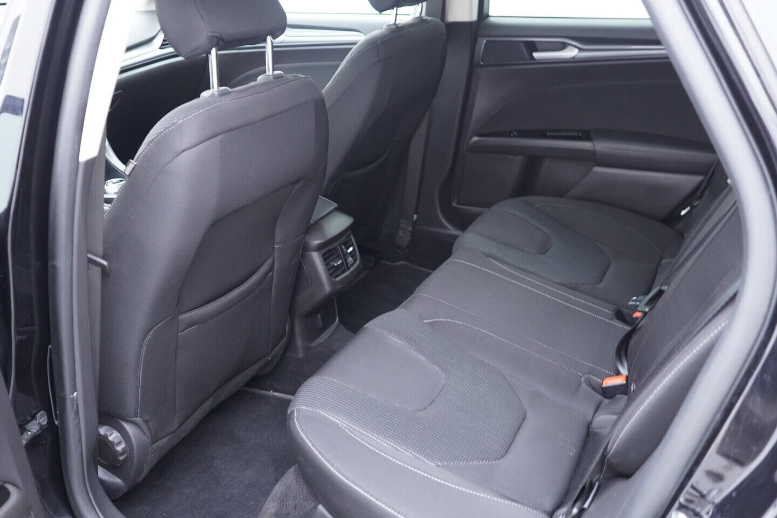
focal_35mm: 36
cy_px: 259
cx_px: 388
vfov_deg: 36.9
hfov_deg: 53.1
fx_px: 777
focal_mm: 24
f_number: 2.8
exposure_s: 1/40
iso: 1000
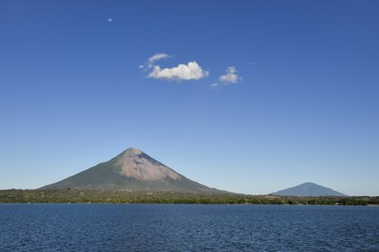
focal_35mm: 35
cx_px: 190
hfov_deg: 54.4
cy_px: 126
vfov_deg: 37.9
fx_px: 368
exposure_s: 1/400
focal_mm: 35
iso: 200
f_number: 13
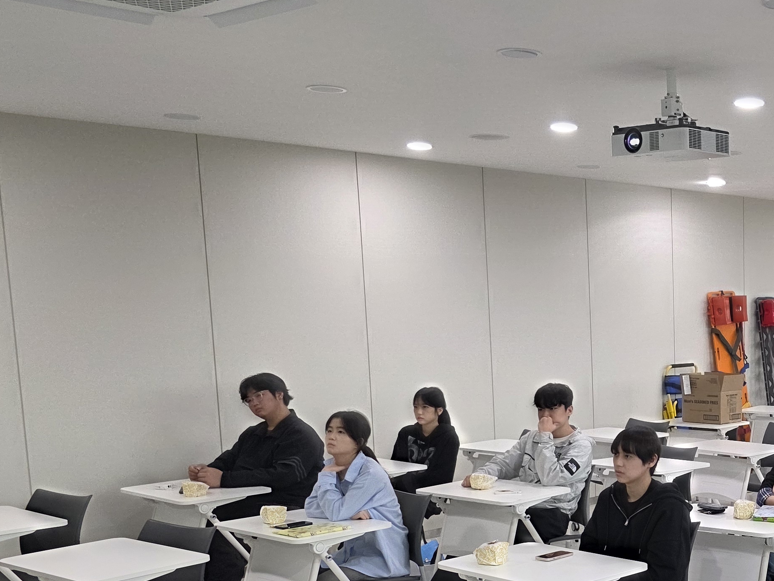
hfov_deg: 34.6
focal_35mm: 50
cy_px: 446
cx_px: 777
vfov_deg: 28.6
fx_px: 1118
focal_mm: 6.3
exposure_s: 1/120
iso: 125
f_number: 1.7
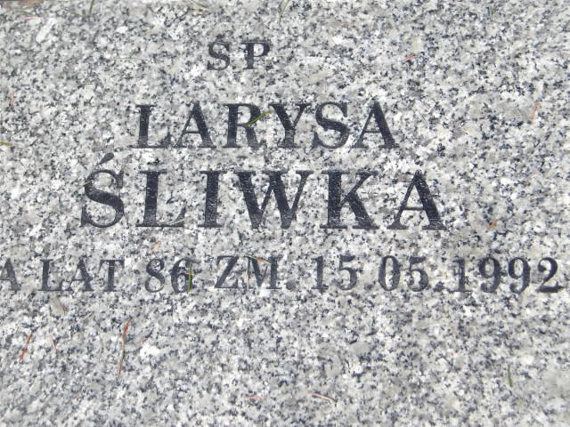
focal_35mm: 70
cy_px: 214
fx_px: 1153
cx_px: 285
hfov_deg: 27.8
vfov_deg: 21.0
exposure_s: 1/646
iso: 100
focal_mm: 12.5
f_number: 4.9
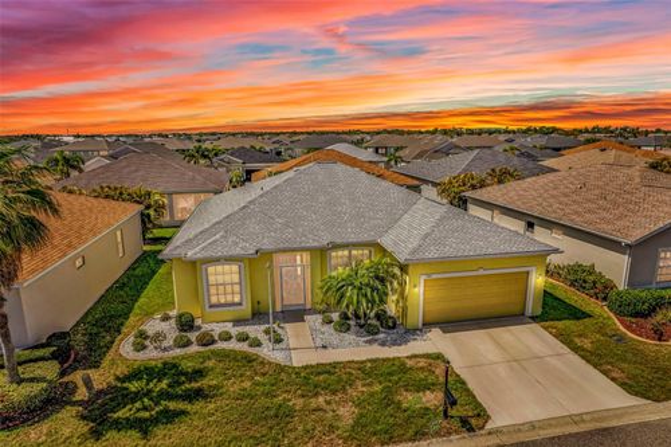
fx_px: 410
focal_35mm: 22
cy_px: 224
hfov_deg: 78.6
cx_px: 336
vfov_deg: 57.2
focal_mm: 8.38
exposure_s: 1/2500
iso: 100
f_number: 2.8
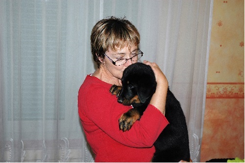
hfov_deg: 35.1
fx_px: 388
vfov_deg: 23.7
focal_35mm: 57
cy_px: 82
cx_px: 122
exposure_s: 1/60
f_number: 4.2
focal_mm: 38
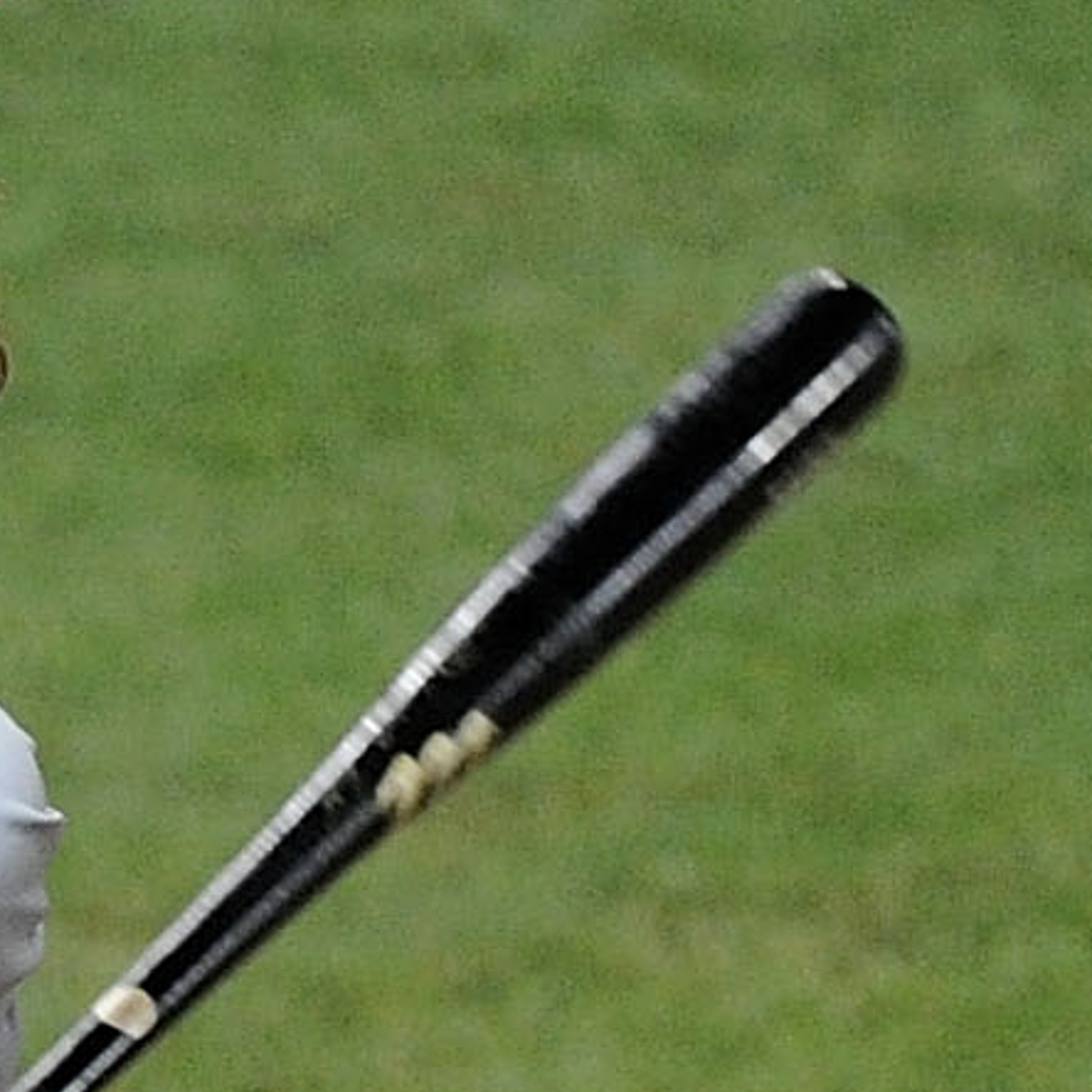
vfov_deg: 0.6
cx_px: -64
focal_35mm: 2875
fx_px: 102610
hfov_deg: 0.6
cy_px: 2051
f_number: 4
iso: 4000
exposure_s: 1/1000
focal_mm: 500
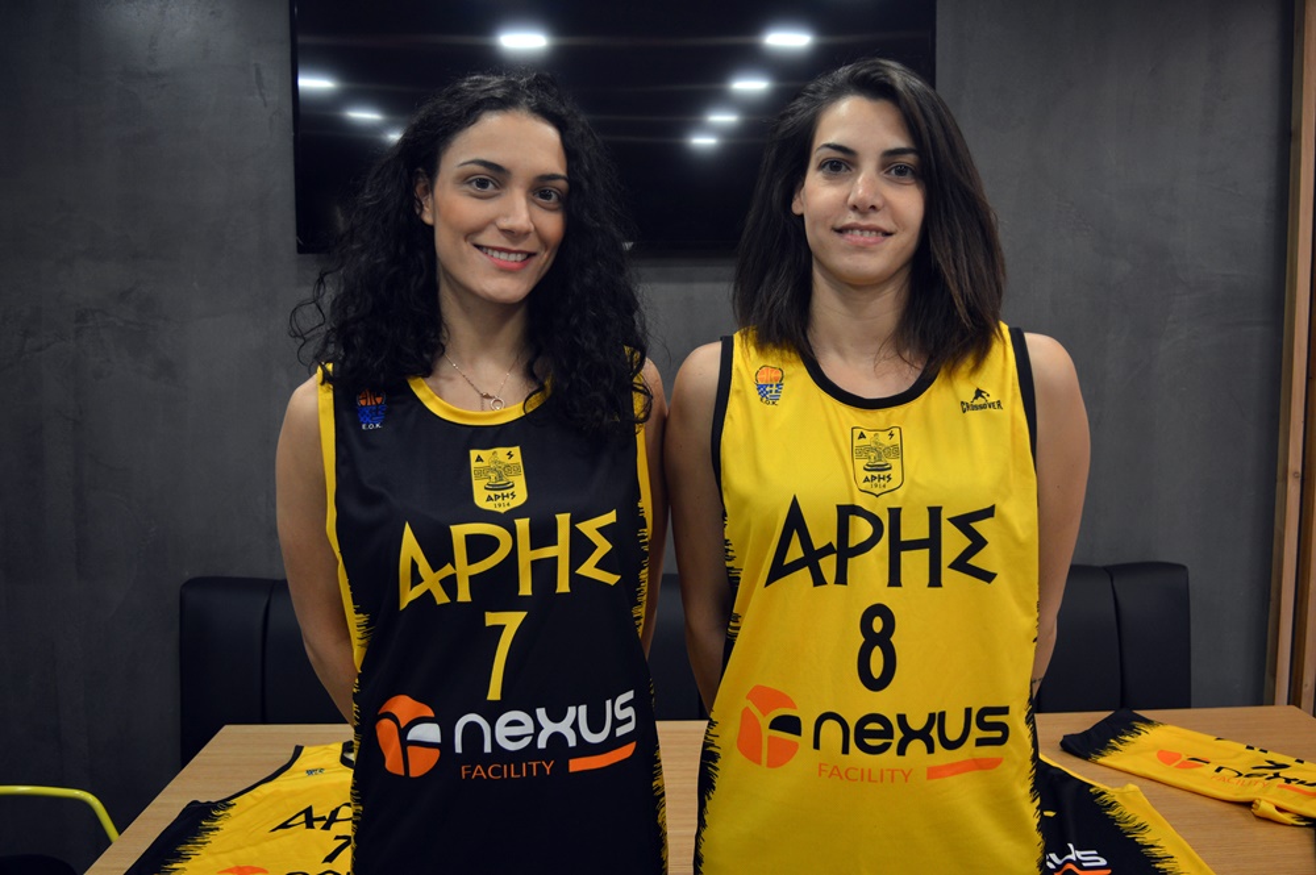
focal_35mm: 32
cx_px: 658
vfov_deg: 41.6
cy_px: 438
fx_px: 1151
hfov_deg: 59.5
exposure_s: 1/50
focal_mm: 21
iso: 400
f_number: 3.8
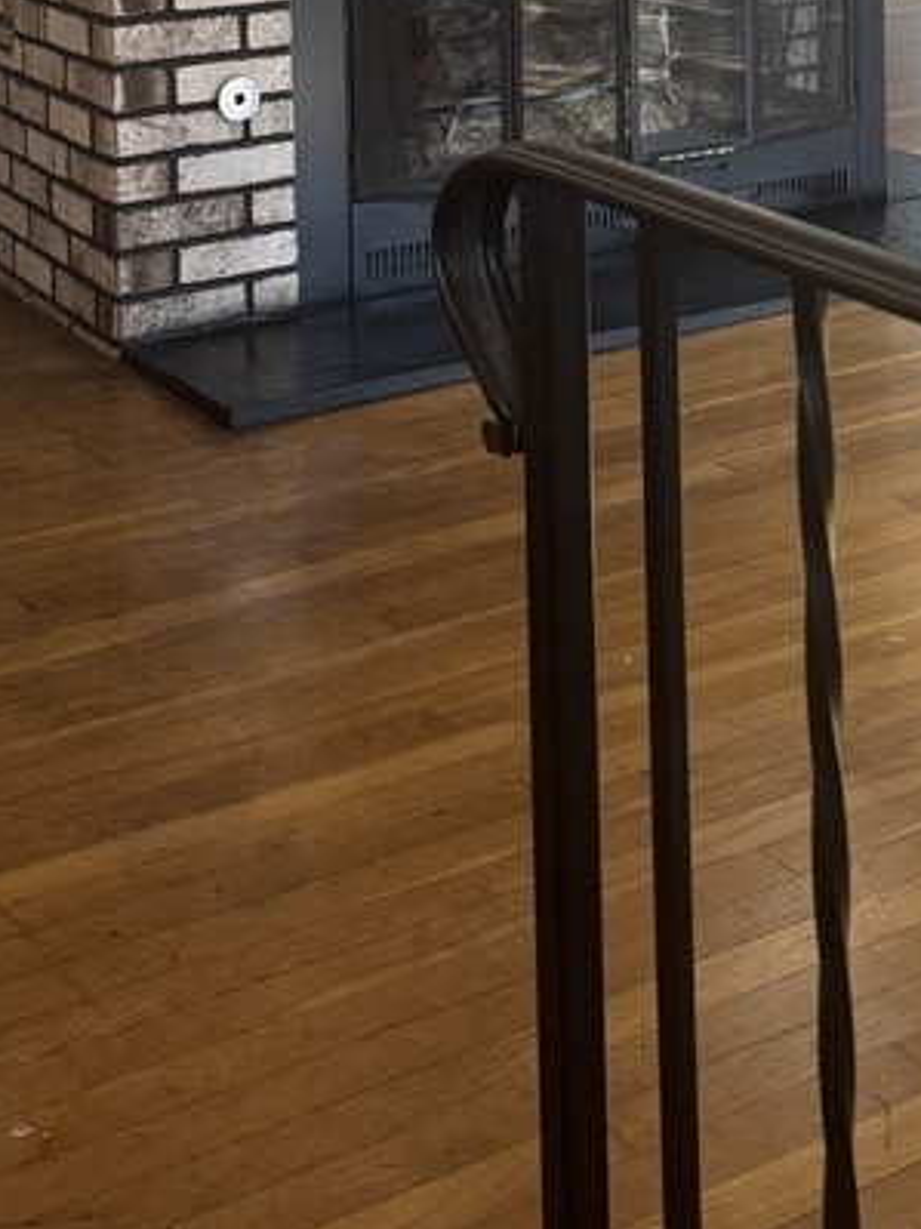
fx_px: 2307
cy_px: -179
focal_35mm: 65
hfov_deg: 22.5
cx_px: 625
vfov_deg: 27.0
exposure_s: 1/60
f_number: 1.78
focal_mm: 6.76
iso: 250
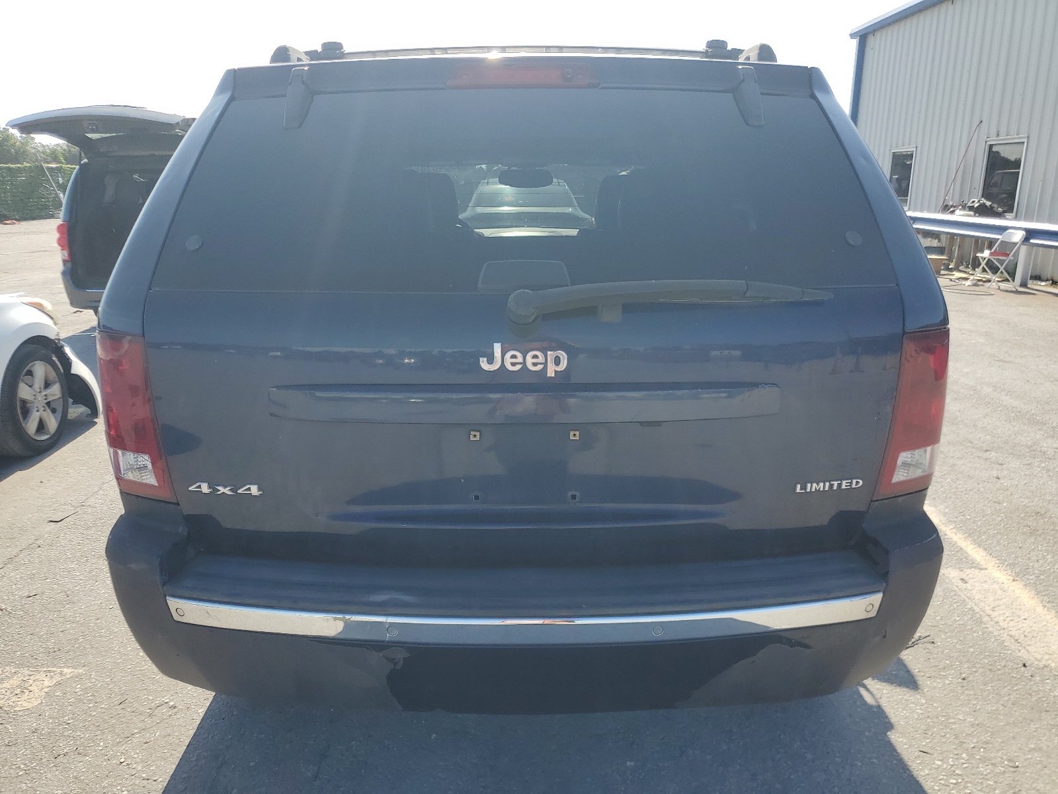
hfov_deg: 67.3
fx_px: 795
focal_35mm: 26
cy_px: 397
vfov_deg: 53.1
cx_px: 529
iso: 50
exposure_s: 1/2000
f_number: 1.5
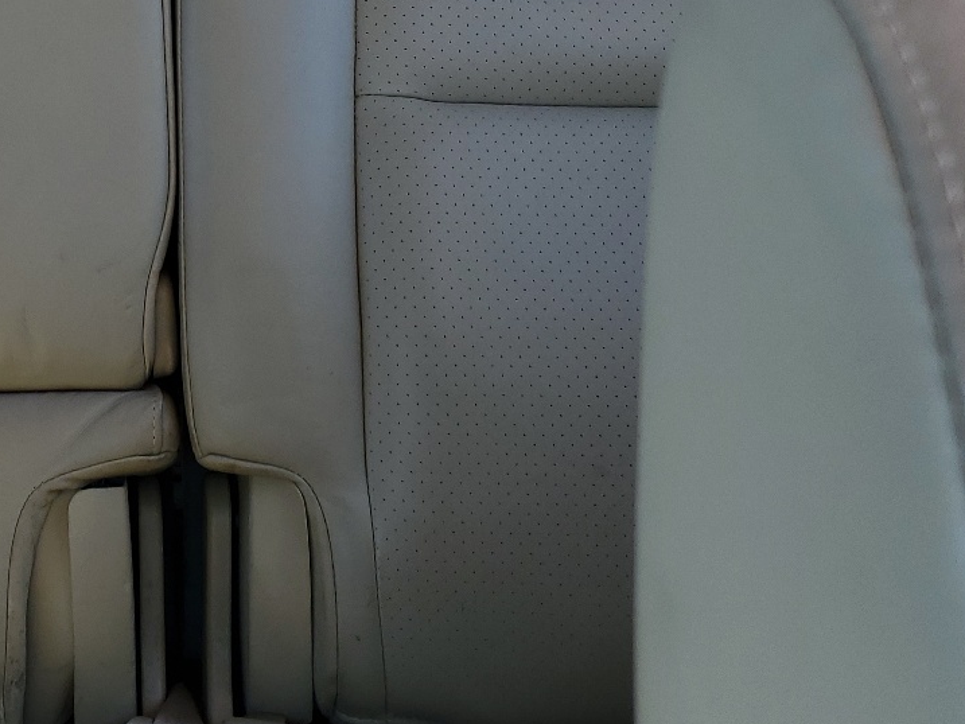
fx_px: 1617
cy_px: 9
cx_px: -28
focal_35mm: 58
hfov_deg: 30.6
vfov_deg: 24.2
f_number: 1.5
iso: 52
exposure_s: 1/120
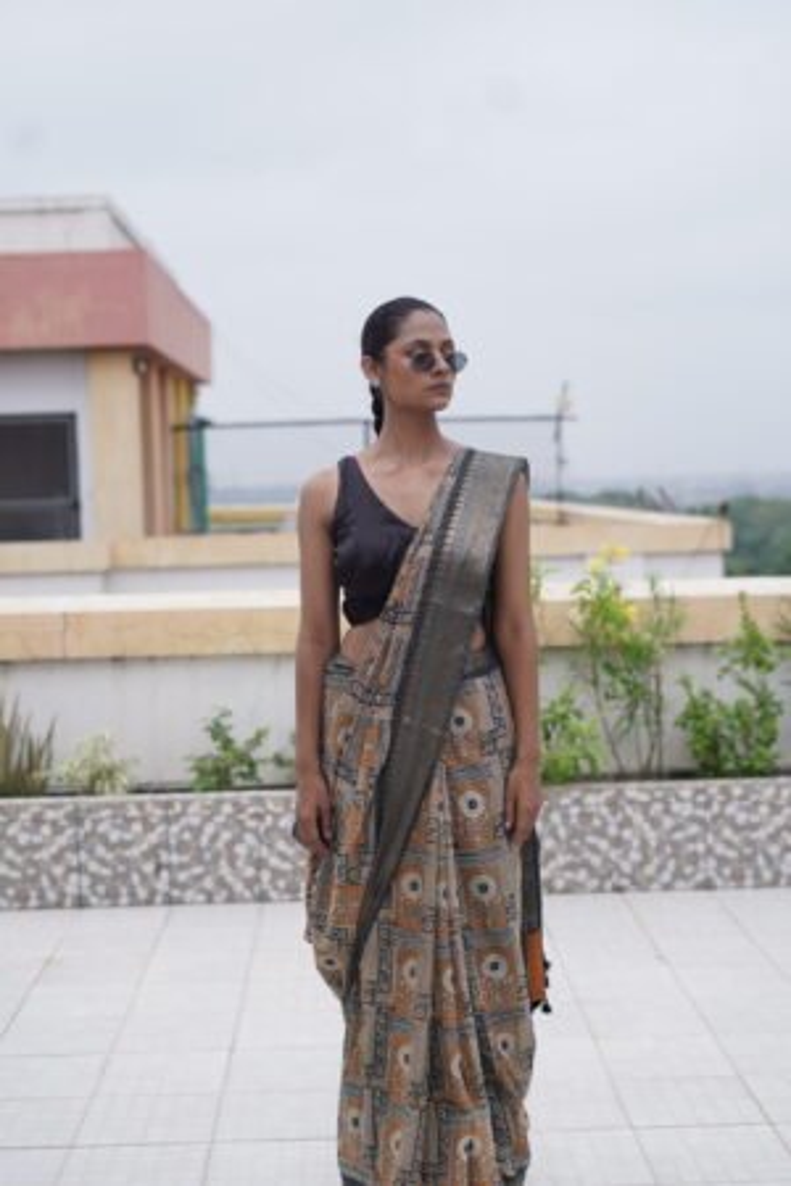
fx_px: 1648
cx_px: 396
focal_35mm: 50
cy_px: 593
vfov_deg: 39.6
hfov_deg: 27.0
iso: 100
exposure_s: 1/800
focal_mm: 50
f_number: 2.5
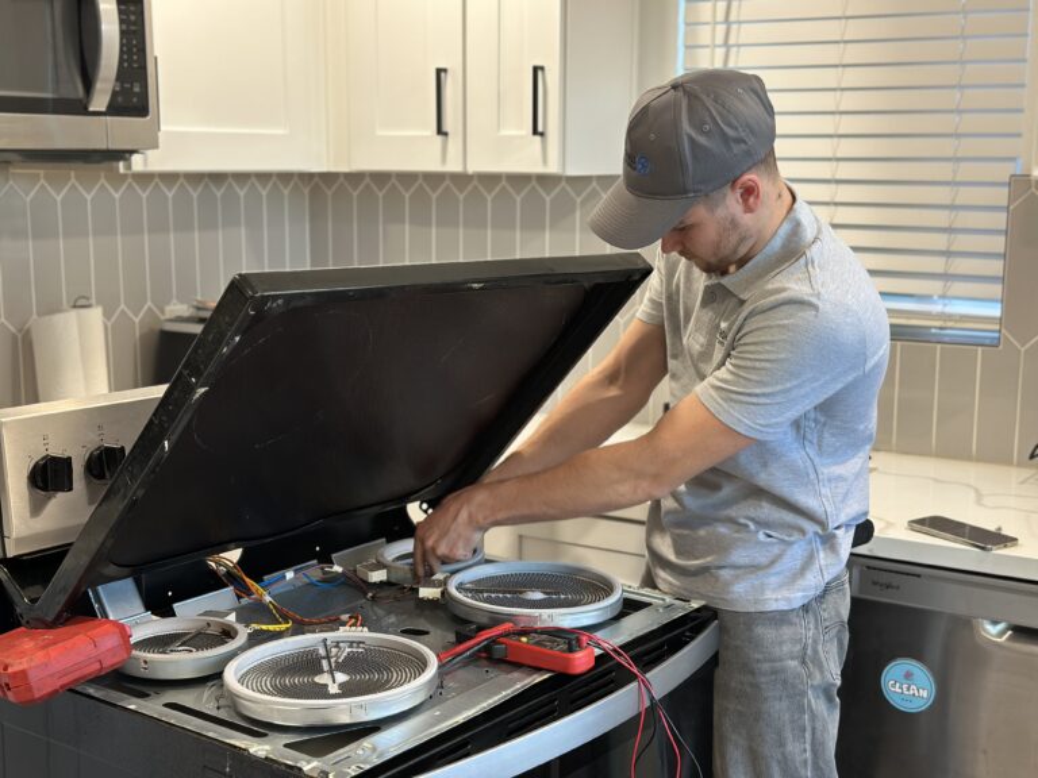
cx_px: 519
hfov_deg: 39.7
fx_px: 1439
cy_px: 389
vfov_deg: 30.3
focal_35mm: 48
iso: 125
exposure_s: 1/60
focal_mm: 6.86
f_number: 1.78
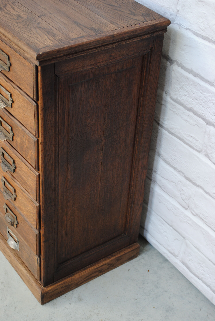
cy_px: 160
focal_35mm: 60
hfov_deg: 22.7
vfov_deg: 33.3
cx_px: 108
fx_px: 535
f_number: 5.3
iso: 280
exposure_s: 1/30
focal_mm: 40
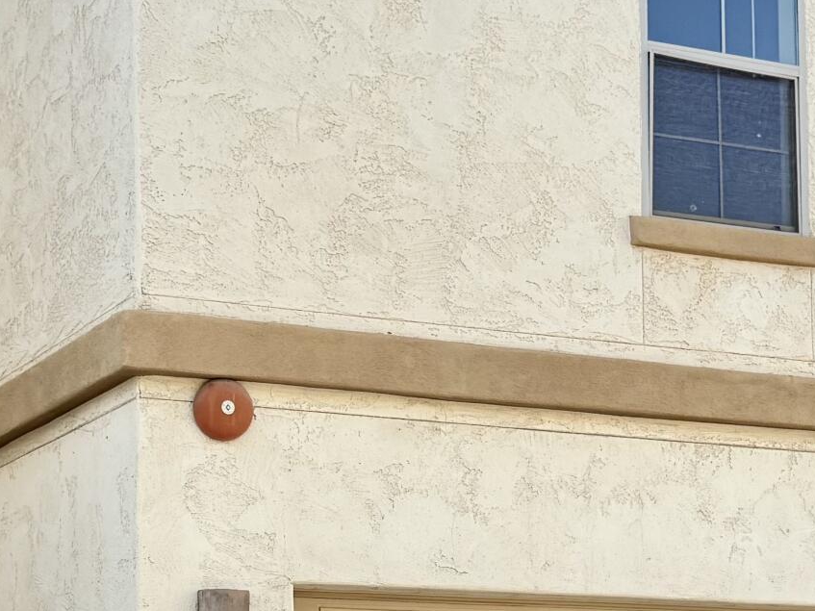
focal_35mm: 85
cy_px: 633
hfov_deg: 23.0
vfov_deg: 16.9
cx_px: 300
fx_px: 2001
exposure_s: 1/2000
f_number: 1.78
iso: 100
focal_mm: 6.76
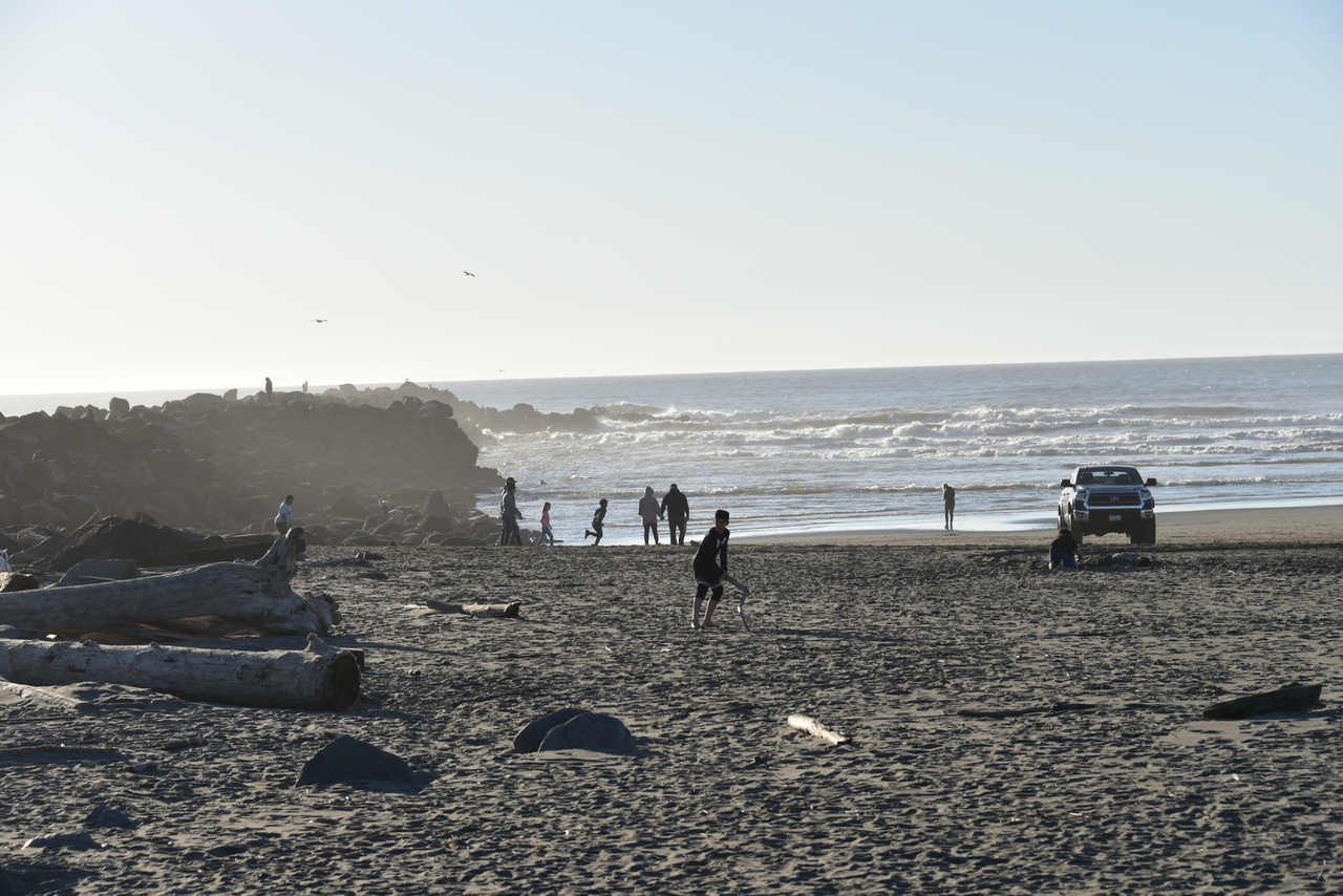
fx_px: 3731
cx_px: 672
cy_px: 448
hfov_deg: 20.4
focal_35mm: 100
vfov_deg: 13.7
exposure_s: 1/320
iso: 100
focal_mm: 100
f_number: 9
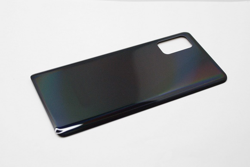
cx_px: 125
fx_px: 417
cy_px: 84
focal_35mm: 60
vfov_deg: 22.7
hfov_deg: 33.4
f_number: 5.6
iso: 1600
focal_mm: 40
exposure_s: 1/320
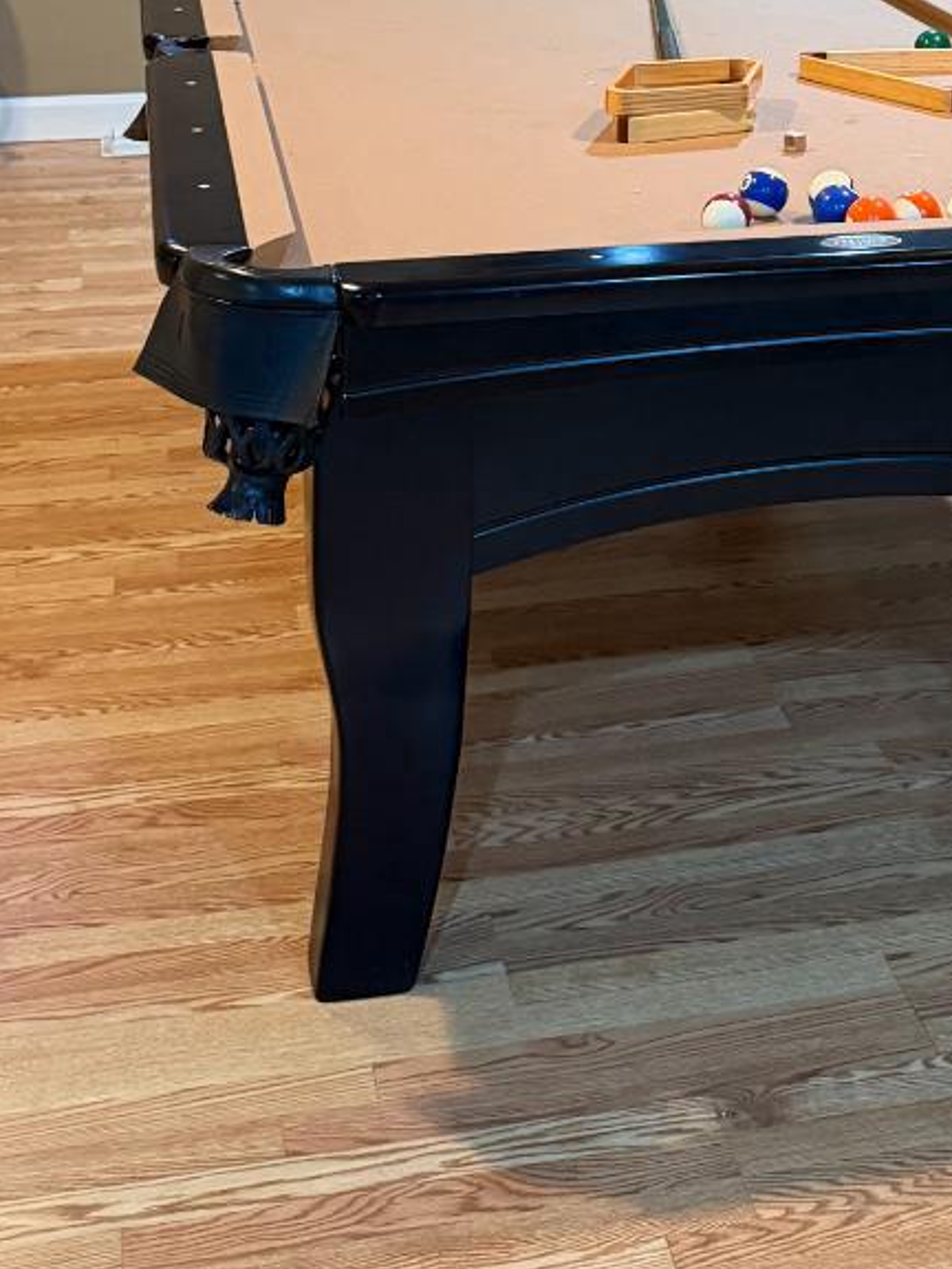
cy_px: -37
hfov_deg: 22.5
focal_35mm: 64
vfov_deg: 28.2
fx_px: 2347
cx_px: 826
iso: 800
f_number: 1.78
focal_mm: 6.76
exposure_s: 1/60
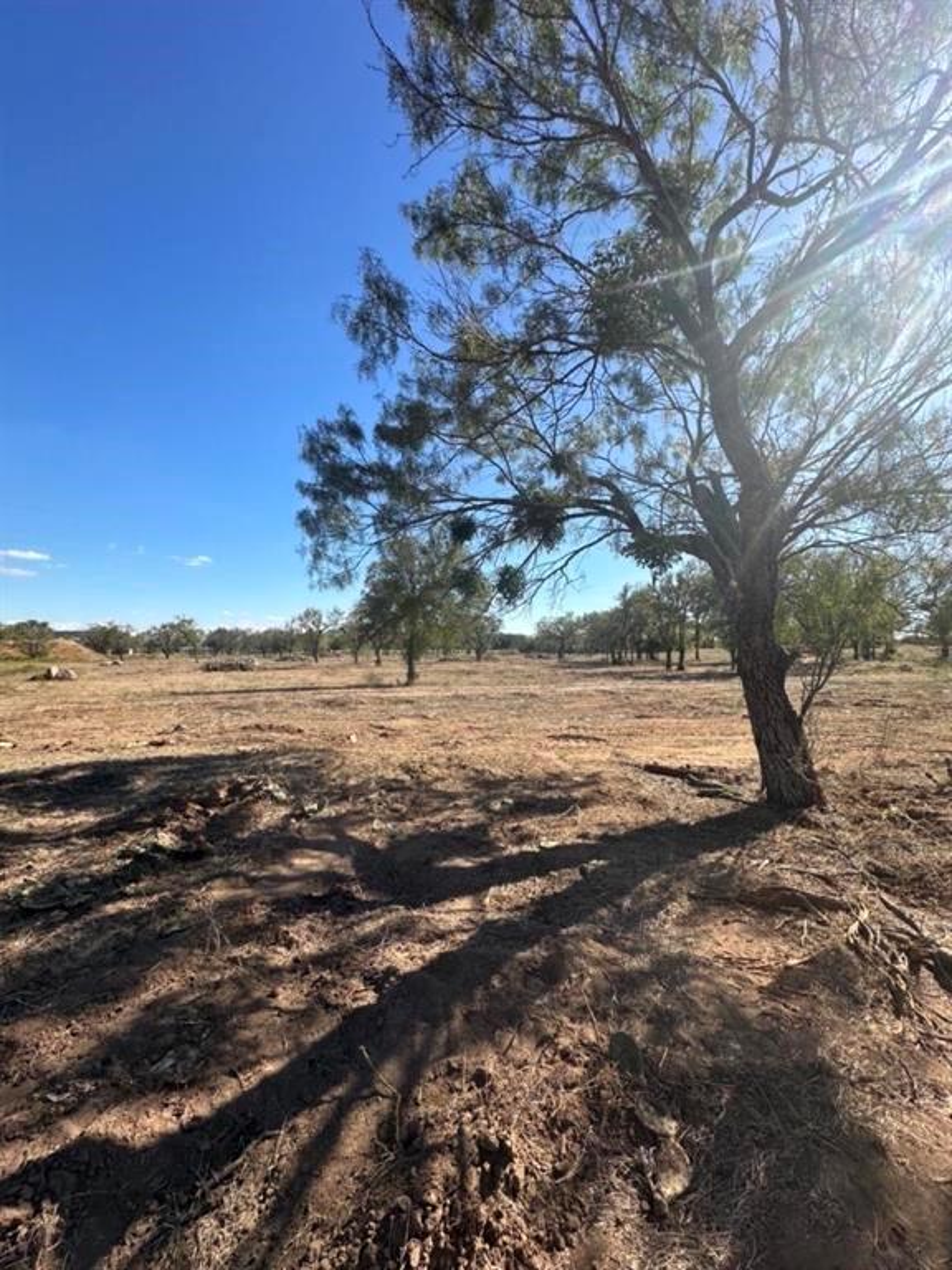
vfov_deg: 102.1
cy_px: 635
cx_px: 476
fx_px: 513
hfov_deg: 85.7
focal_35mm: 14
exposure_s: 1/1416
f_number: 2.2
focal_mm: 2.22
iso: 40
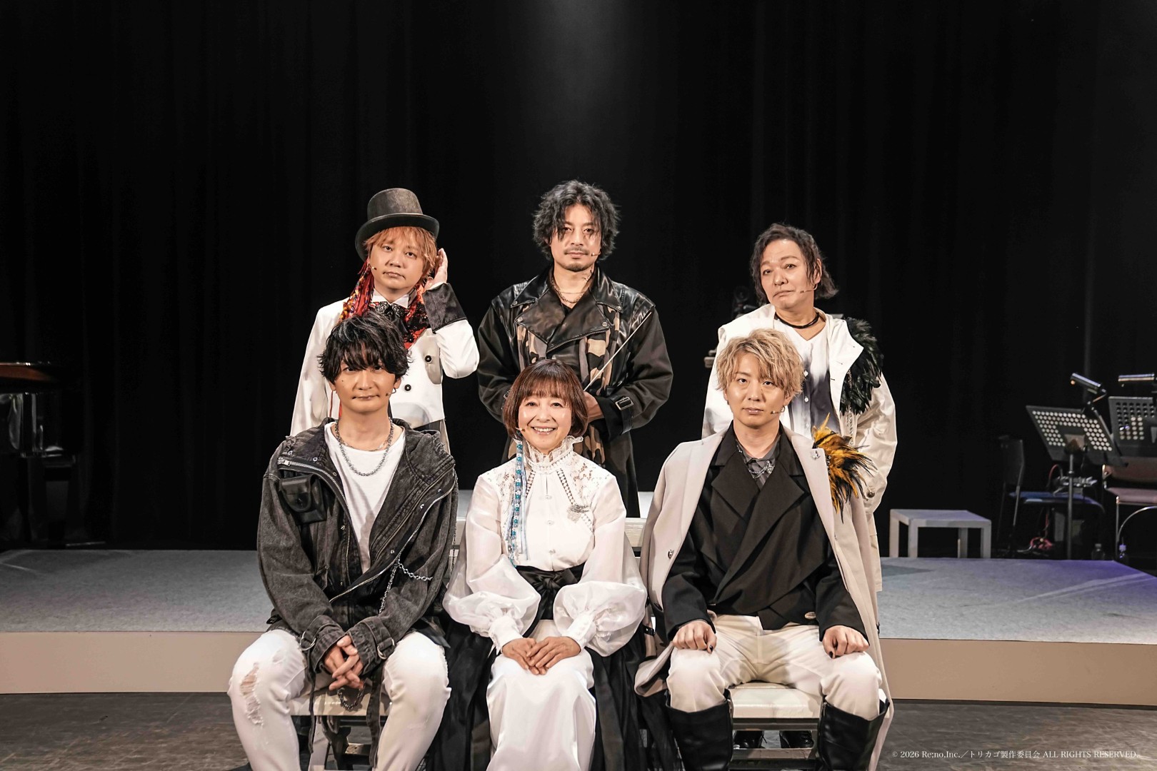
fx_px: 1253
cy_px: 386
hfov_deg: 49.6
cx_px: 578
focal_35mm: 39
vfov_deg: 34.2
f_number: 2.8
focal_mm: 39
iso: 1250
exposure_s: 1/250
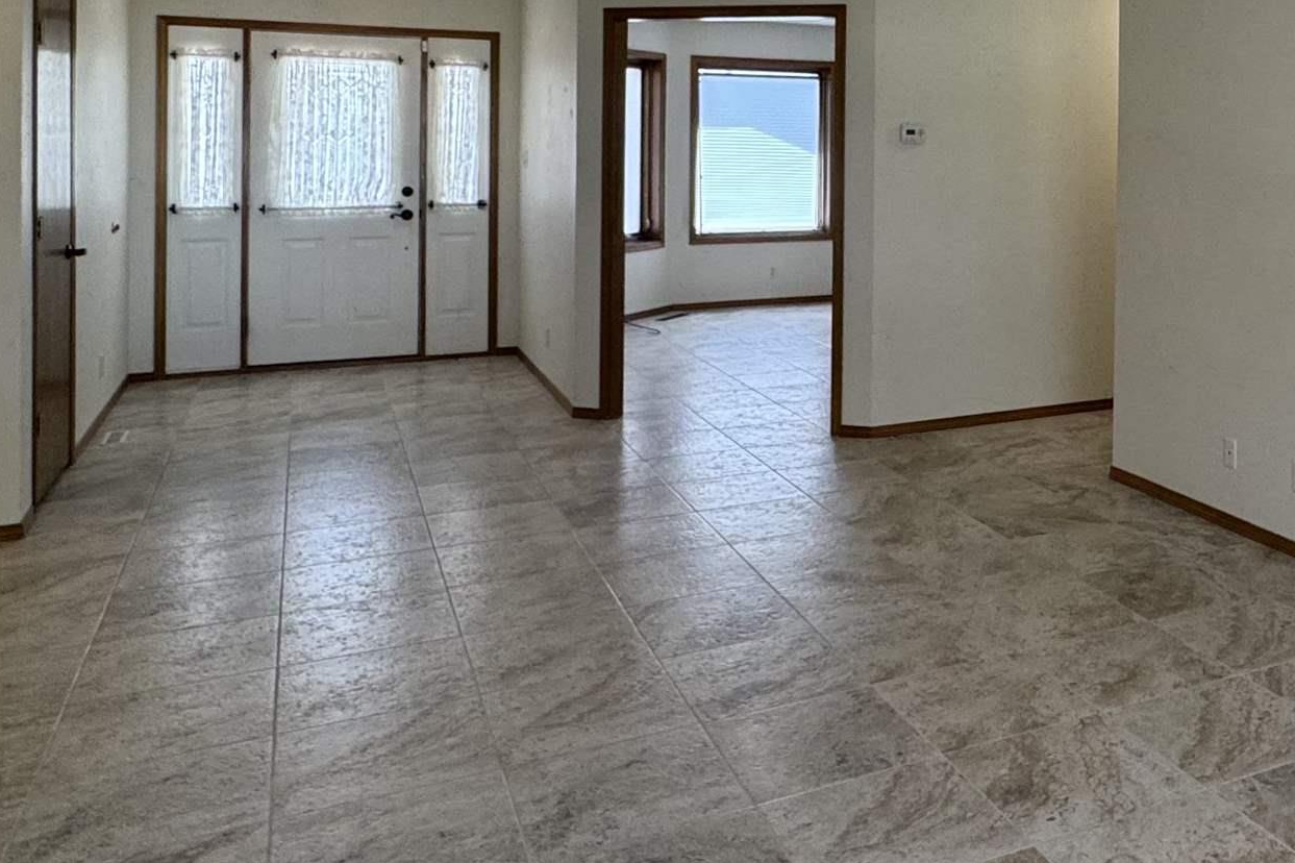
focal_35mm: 36
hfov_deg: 48.9
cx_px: 1103
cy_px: 149
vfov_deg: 35.4
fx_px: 1295
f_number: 2.2
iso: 160
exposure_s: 1/120
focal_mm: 2.22
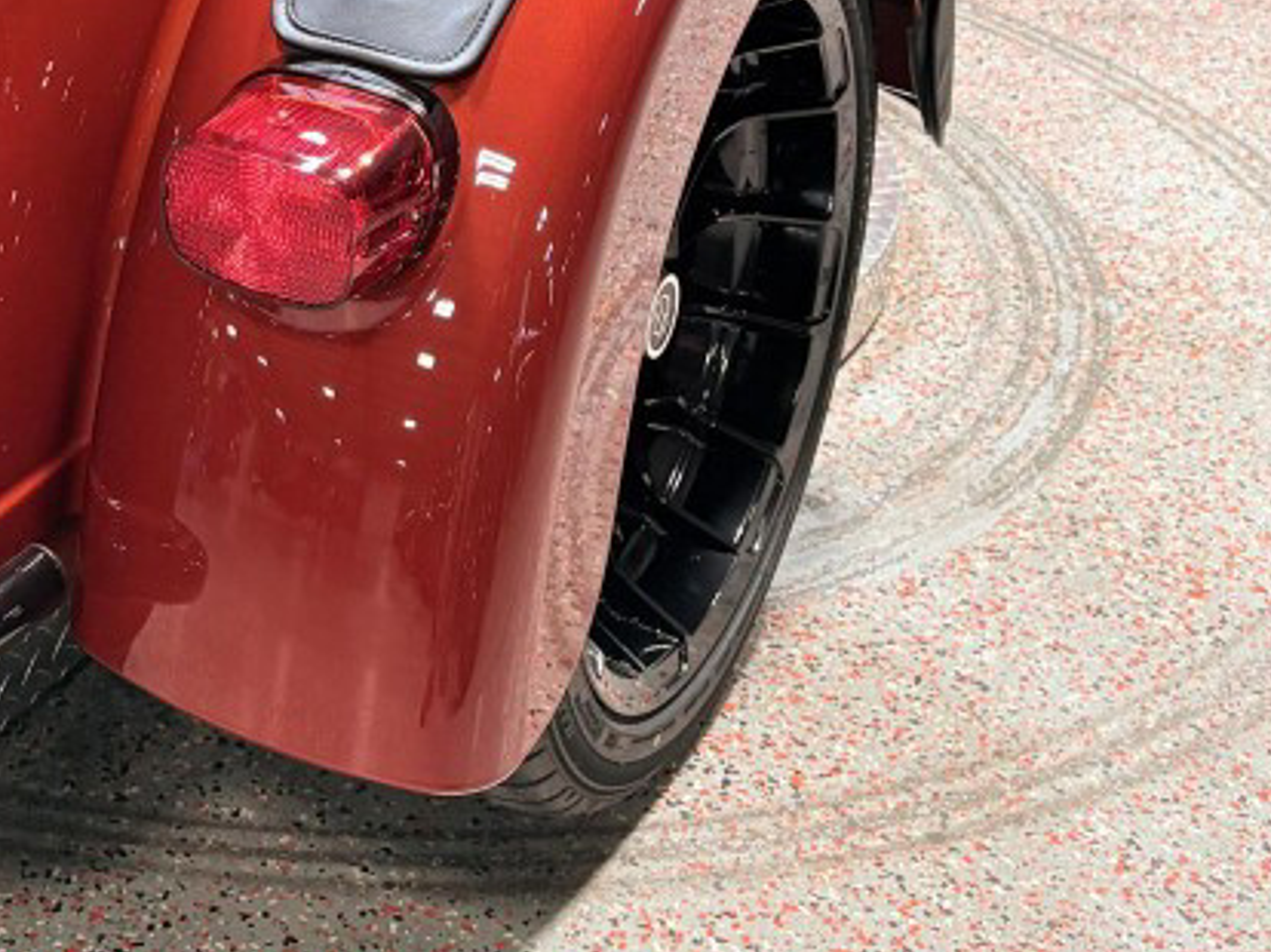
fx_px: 2459
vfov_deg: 20.5
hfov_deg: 27.2
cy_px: -181
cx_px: -20
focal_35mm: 67
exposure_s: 1/120
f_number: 1.6
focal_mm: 5.96
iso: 100
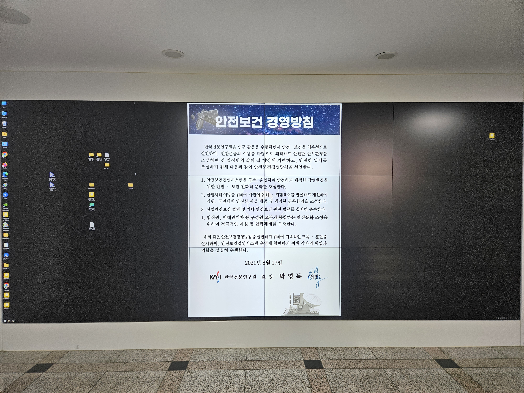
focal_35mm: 23
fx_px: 348
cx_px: 262
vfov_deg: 58.9
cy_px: 196
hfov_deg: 73.9
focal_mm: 5.4
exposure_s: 1/120
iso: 100
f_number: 1.8
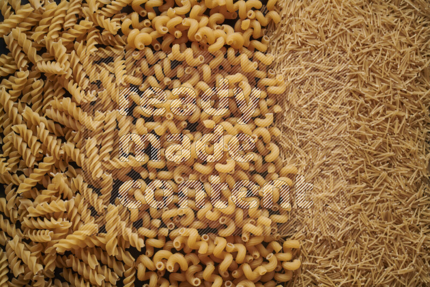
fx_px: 597
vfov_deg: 27.0
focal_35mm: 50
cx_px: 215
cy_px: 144
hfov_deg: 39.6
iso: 160
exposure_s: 1/100
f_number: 8
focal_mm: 50
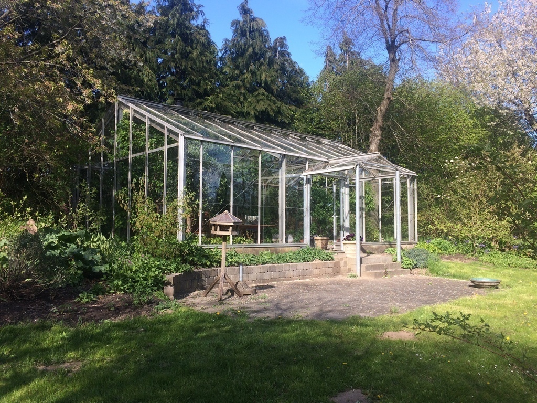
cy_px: 202
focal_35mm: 29
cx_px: 268
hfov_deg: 61.7
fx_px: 450
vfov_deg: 48.2
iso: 32
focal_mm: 4.15
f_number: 2.2
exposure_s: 1/684
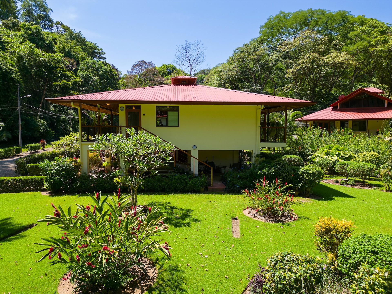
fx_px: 272
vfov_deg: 56.8
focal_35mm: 24
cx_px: 196
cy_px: 147
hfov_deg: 71.6
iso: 100
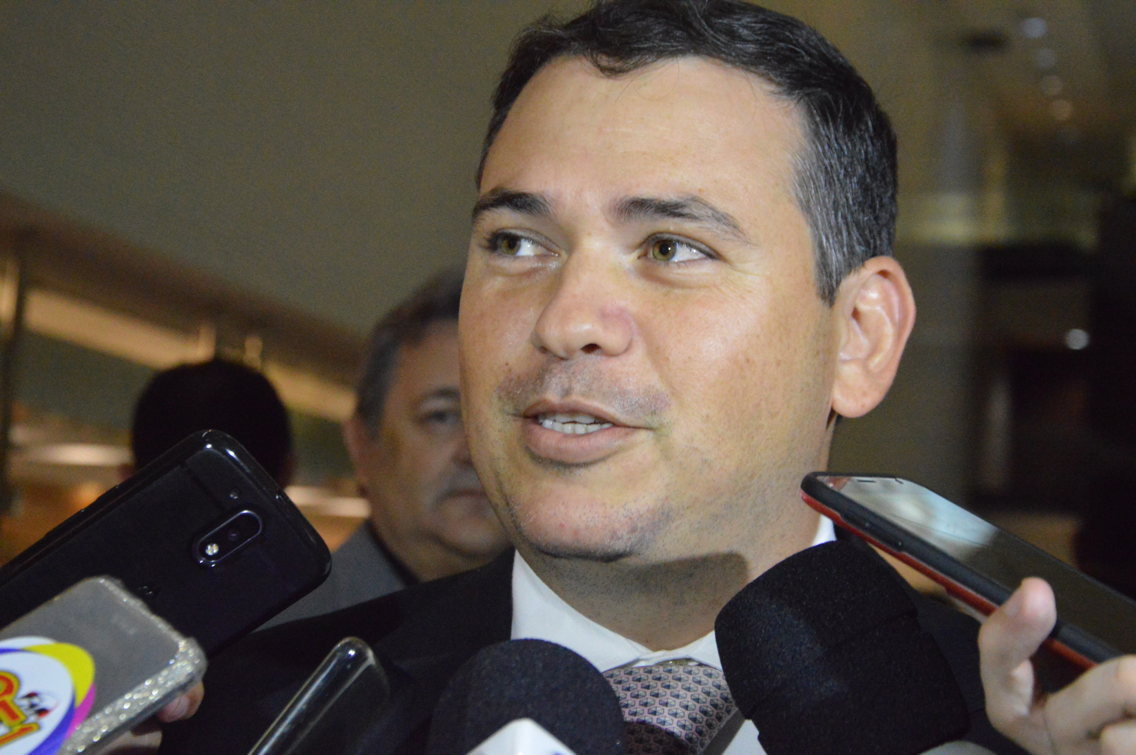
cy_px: 378
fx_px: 2365
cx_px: 568
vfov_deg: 18.1
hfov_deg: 27.0
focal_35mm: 75
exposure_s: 1/200
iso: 6400
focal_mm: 50
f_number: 5.6
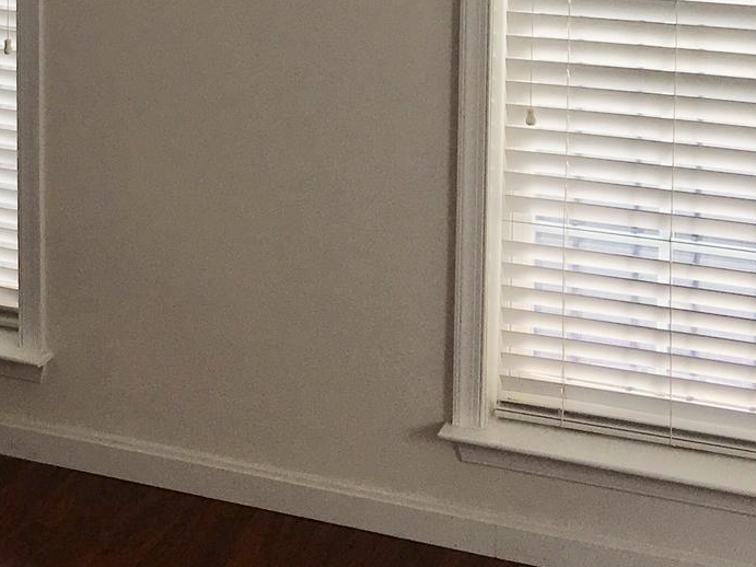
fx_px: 1878
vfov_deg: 16.4
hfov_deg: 22.1
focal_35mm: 86
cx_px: 33
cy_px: -142
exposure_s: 1/674
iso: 25
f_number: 2.2
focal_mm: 4.15
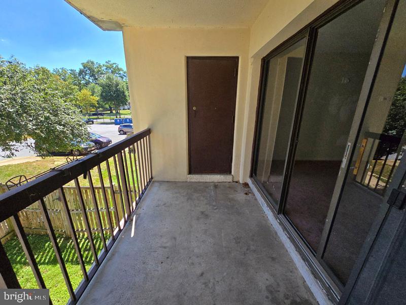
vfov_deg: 89.9
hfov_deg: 106.2
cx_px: 203
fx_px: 152
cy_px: 152
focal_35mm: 13
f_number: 2.2
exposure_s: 1/2000
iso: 125
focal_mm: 2.2
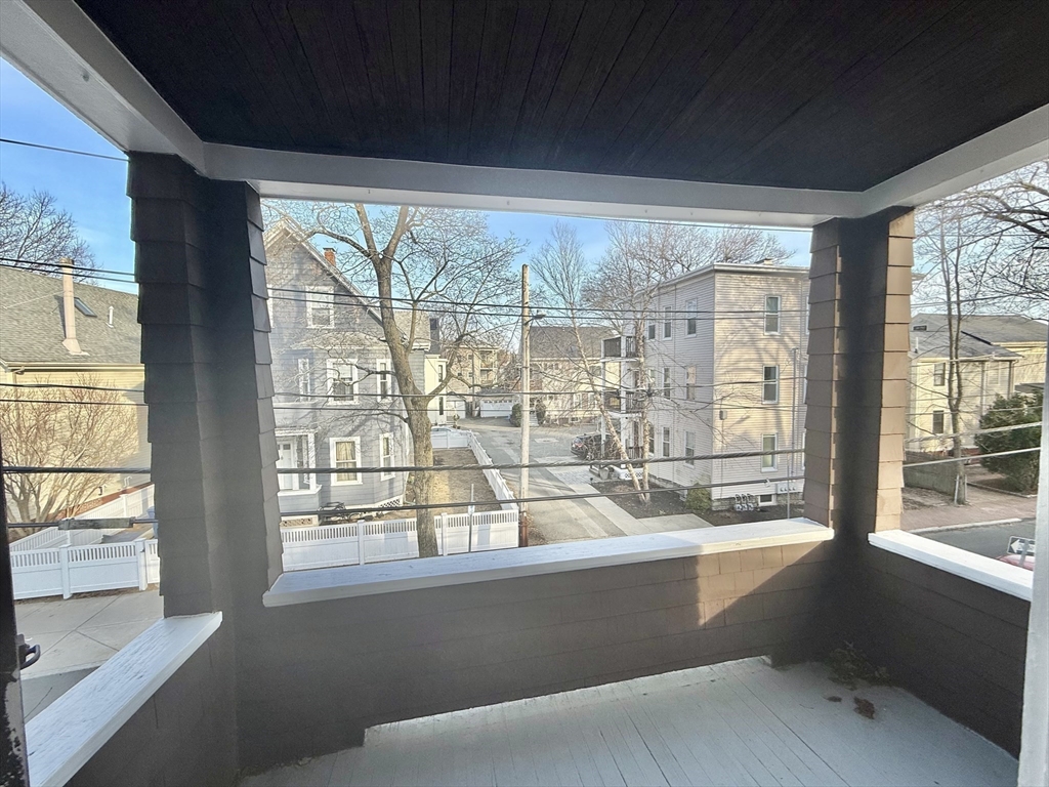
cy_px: 394
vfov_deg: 85.7
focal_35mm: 14
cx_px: 524
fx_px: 424
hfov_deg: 102.1
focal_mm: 2.22
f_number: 2.2
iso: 50
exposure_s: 1/717
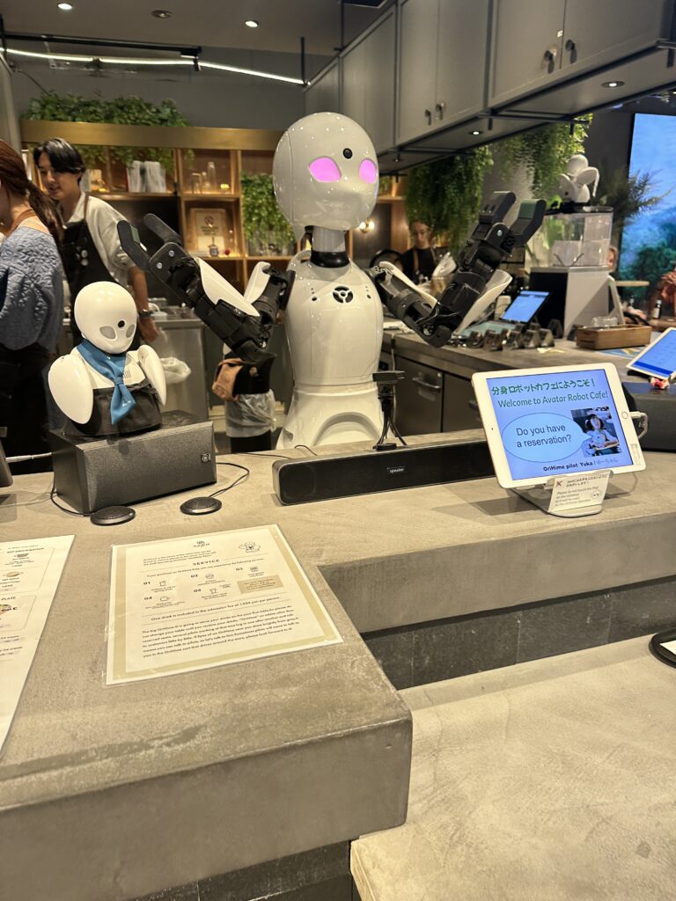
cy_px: 450
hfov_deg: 56.8
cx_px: 338
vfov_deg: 71.6
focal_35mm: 24
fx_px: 625
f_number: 1.78
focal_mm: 6.86
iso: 125
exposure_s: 1/100
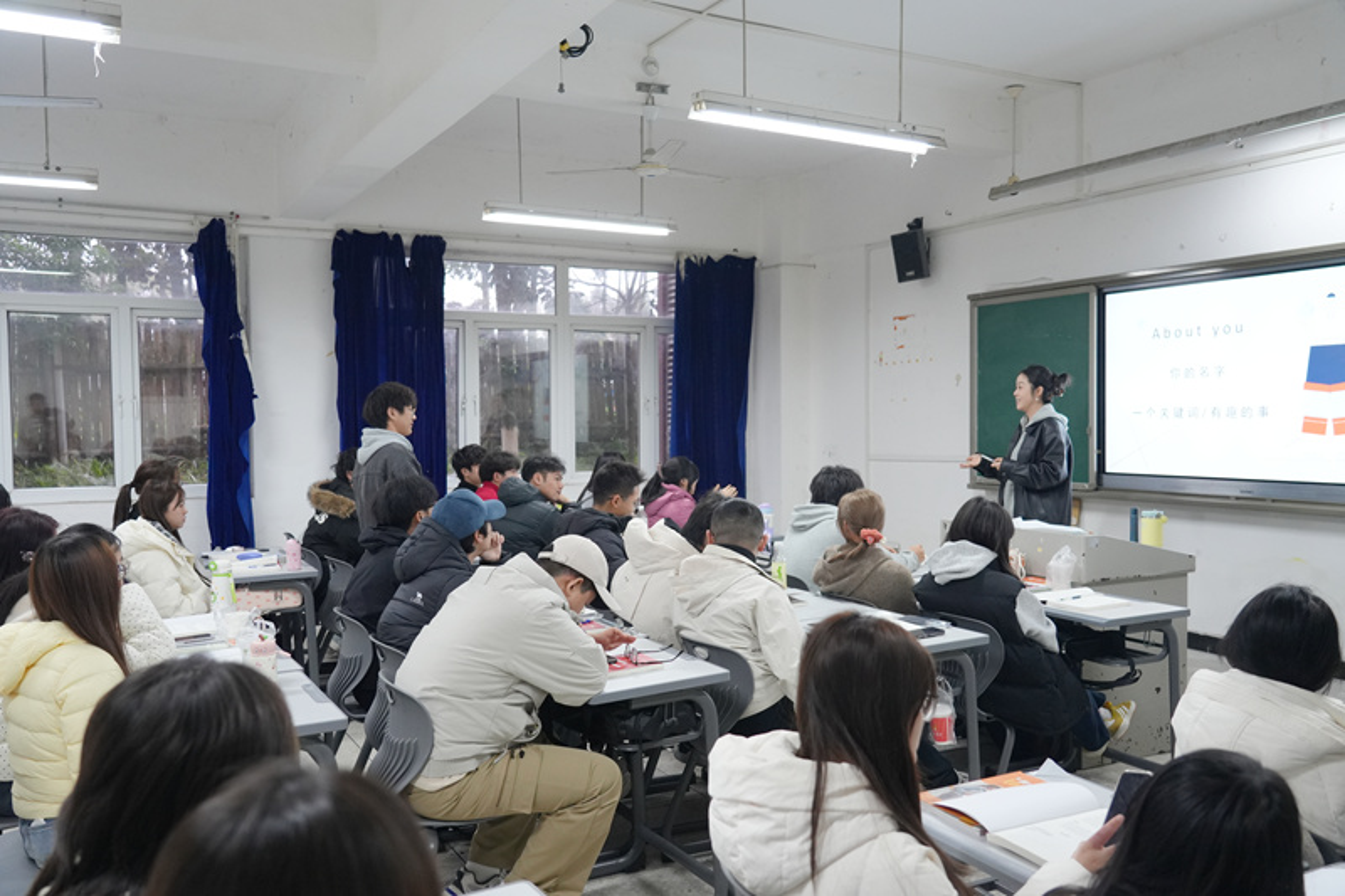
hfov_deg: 61.9
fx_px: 1121
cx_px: 672
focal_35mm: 30
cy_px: 448
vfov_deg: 43.6
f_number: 4
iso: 2500
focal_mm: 30
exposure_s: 1/100
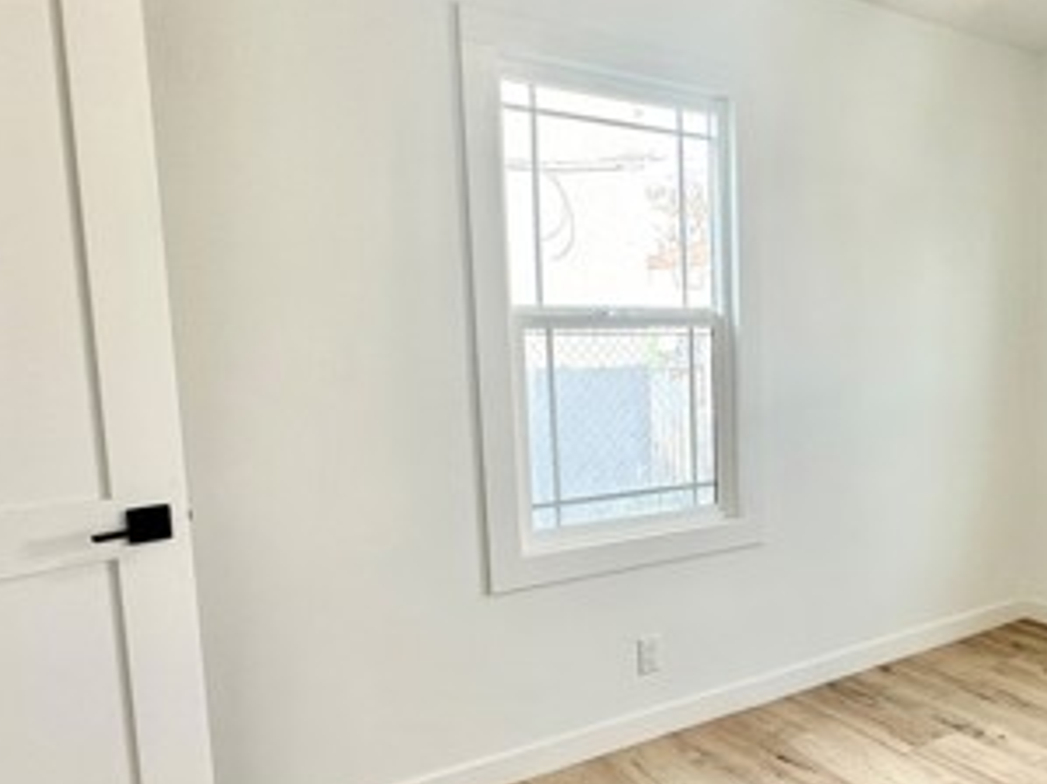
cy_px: 438
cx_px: 840
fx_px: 907
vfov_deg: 46.7
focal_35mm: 30
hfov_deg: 55.6
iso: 50
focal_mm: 2.22
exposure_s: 1/120
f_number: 2.2
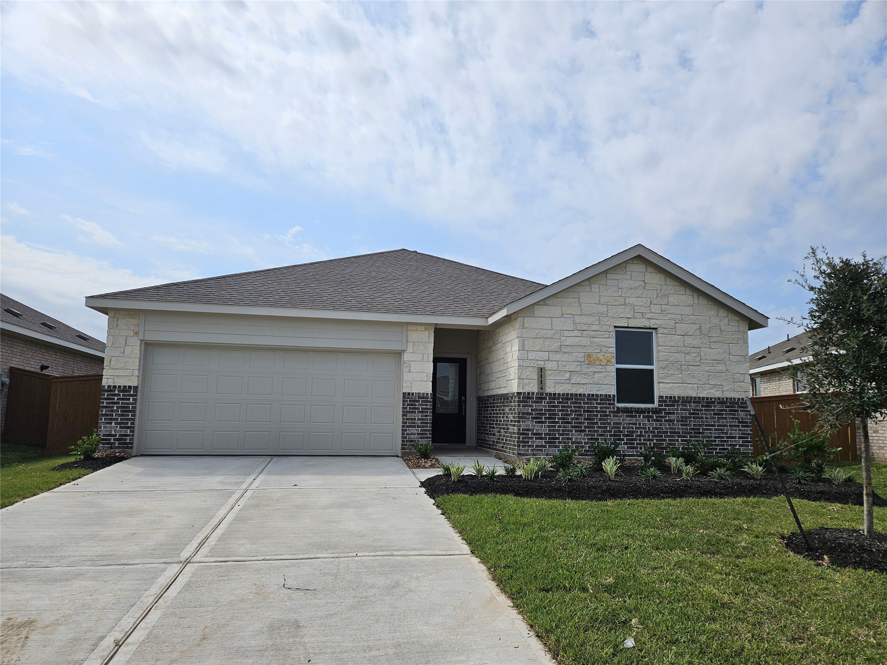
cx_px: 444
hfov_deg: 73.9
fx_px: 589
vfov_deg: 58.9
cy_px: 332
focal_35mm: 23
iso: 25
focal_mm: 5.4
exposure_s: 1/5489
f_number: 1.8
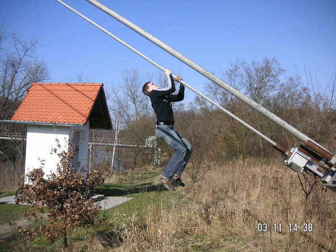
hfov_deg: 50.1
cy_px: 126
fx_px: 359
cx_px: 168
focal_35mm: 37
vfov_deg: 38.7
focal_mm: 6.1
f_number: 6.7
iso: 50
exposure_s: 1/180
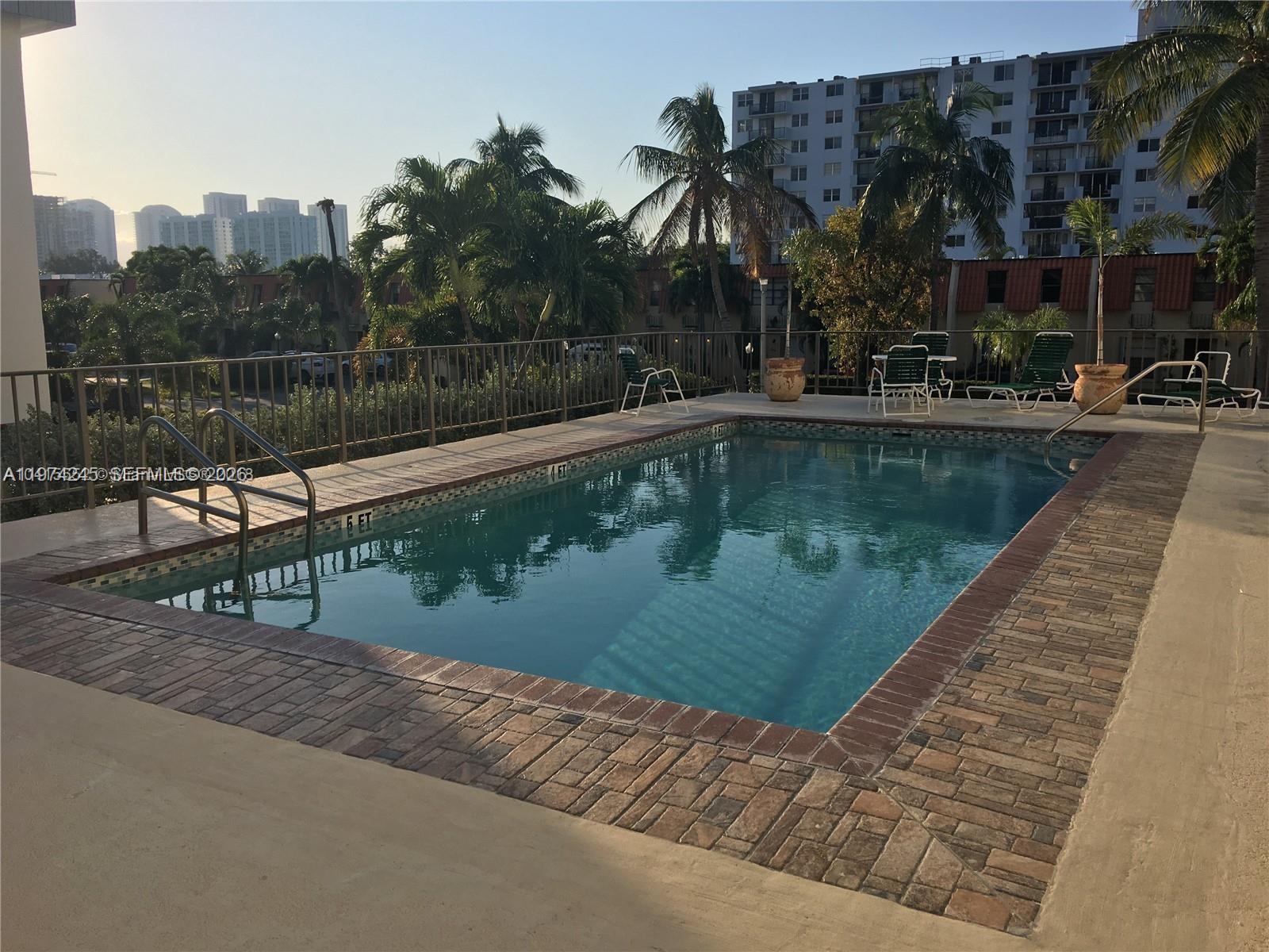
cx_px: 634
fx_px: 1063
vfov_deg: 48.2
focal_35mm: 29
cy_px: 476
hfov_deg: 61.7
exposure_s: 1/1672
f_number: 2.2
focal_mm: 4.15
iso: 25
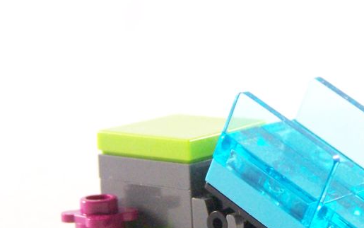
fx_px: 1568
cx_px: 280
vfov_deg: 8.3
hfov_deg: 13.2
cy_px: 144
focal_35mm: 158
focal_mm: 12.4
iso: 400
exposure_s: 1/60
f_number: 3.2
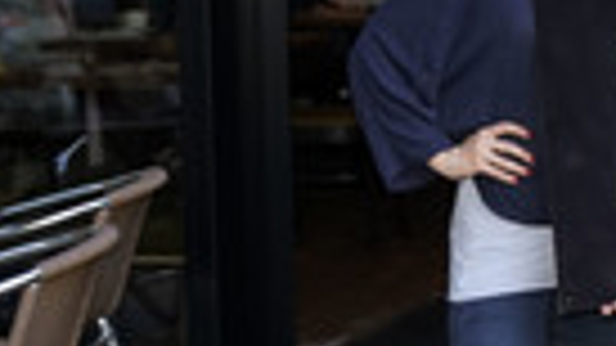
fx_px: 1796
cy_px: 198
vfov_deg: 11.0
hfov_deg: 17.2
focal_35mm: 110
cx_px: 973
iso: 1600
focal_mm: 32
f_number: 2.8
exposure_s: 1/1250
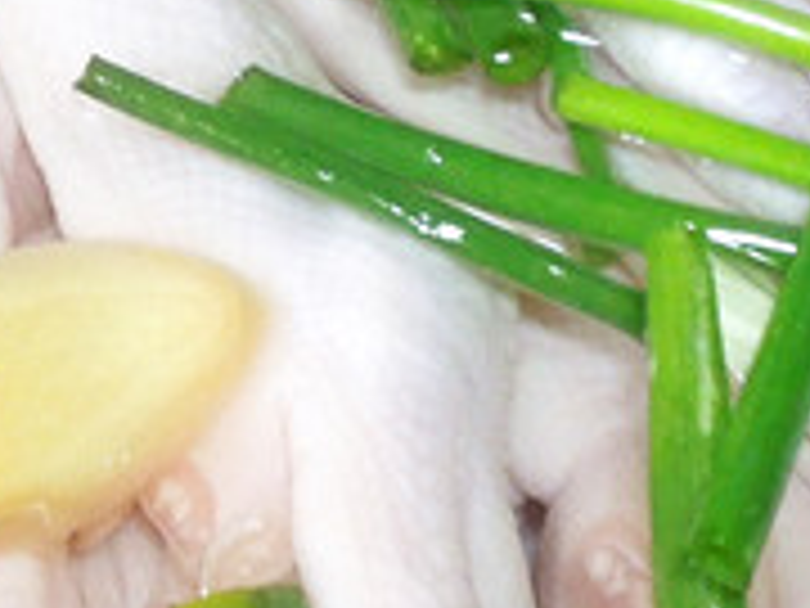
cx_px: 94
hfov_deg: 13.1
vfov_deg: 9.7
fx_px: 3510
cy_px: 820
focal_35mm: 150
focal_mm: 4.5
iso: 400
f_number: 3.3
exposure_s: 1/13
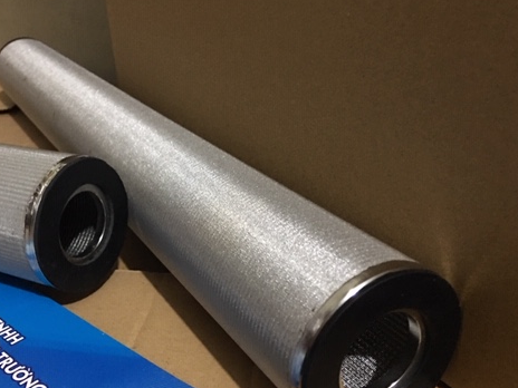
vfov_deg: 35.9
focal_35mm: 40
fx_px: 599
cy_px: 226
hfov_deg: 46.3
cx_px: 186
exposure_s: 1/8
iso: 160
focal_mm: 4.15
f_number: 2.2
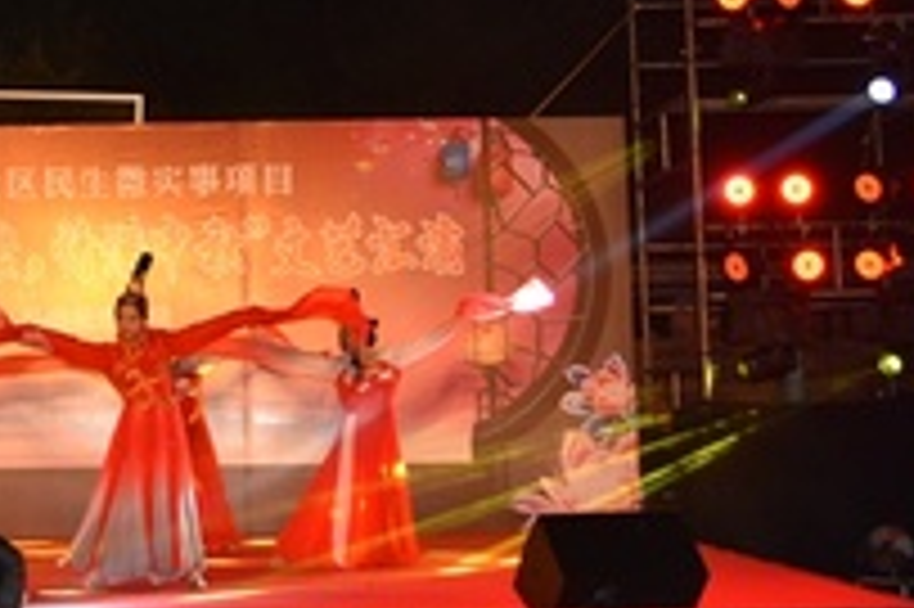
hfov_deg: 24.6
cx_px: 90
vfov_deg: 17.0
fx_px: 2029
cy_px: 194
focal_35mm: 80
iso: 400
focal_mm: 27
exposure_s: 1/60
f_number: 4
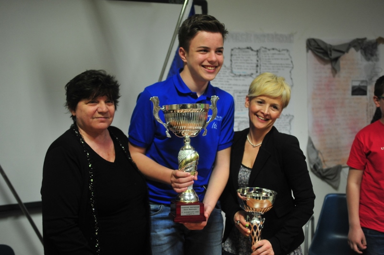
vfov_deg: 33.3
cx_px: 192
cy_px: 128
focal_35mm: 40
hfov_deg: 48.5
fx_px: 426
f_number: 2.8
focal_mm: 40
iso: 2000
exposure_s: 1/160
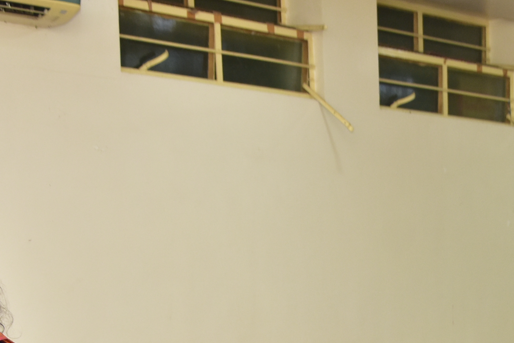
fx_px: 1490
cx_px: 465
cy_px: 473
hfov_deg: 19.2
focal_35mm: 104
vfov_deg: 12.6
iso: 500
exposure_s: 1/100
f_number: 4.5
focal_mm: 25
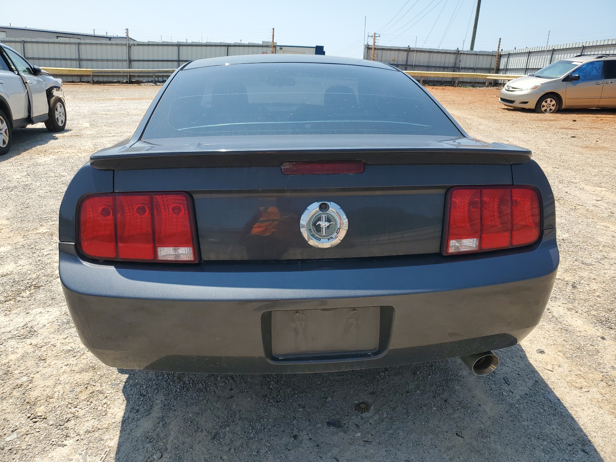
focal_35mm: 26
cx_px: 308
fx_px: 463
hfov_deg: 67.3
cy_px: 231
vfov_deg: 53.1
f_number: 1.5
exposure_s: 1/2500
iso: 50
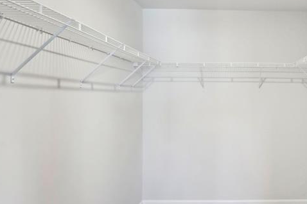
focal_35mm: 30
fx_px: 256
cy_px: 96
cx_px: 238
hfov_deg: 58.0
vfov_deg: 43.5
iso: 320
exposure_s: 1/4
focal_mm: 14
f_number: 8
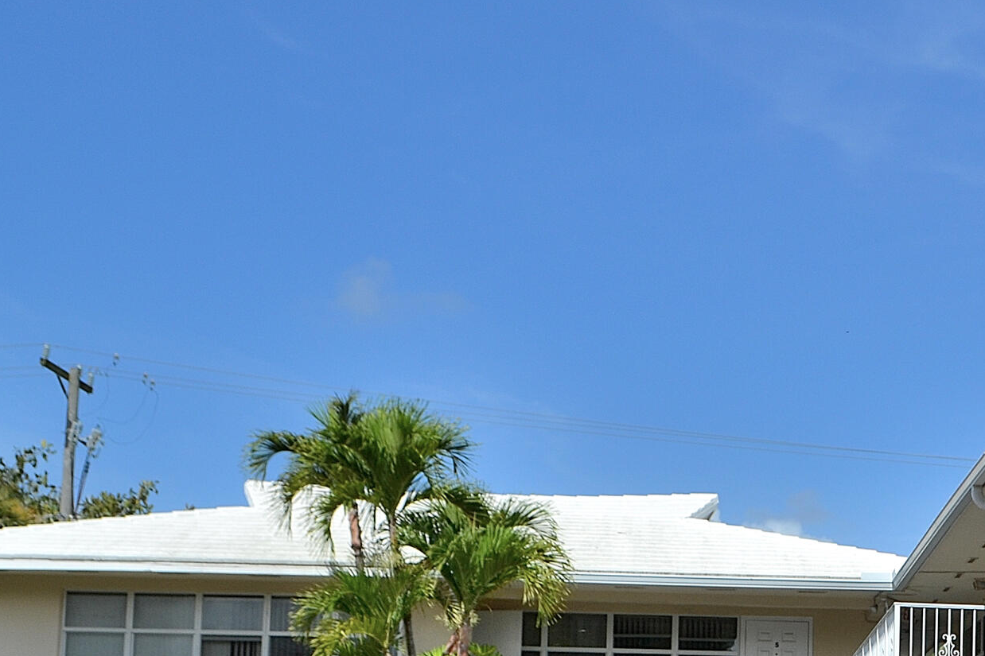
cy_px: 607
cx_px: 859
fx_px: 2188
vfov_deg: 16.8
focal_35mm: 80
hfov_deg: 24.7
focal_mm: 22
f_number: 10
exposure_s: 1/400
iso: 100
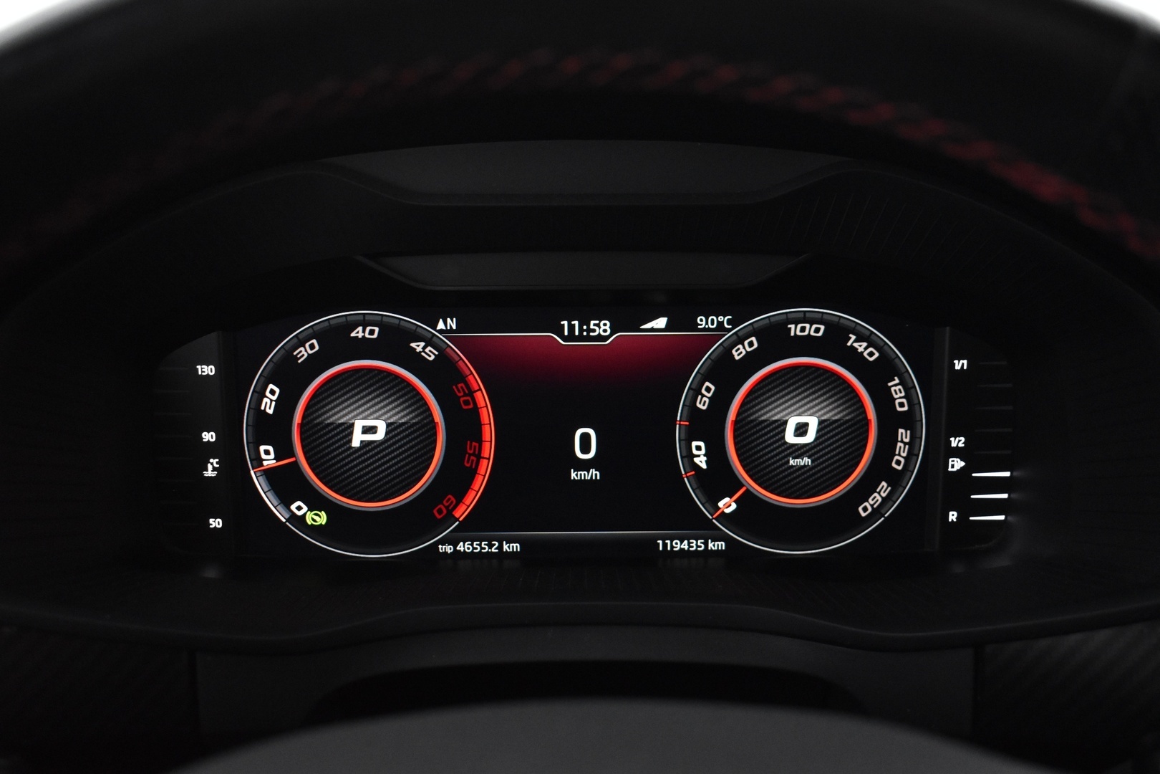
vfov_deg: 36.9
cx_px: 580
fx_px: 1160
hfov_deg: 53.1
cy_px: 387
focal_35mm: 36
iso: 3200
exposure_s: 1/40
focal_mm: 24
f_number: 3.8
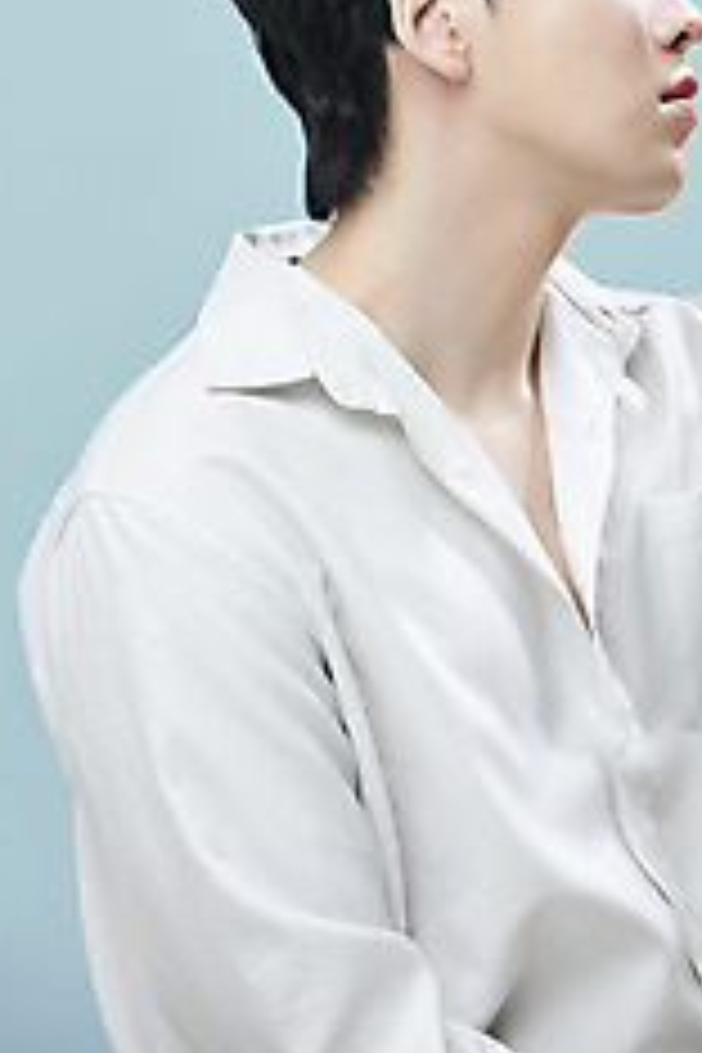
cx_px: 470
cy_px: 162
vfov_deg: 9.6
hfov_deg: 6.4
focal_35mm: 214
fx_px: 6259
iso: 50
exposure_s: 1/125
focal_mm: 125
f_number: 5.6
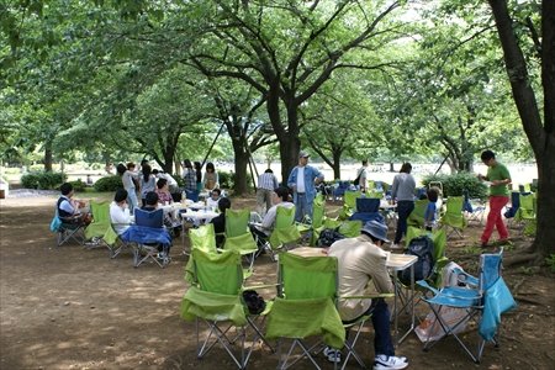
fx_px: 462
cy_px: 185
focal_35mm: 30
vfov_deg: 43.6
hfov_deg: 61.9
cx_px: 278
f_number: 5.6
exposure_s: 1/50
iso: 100
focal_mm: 20
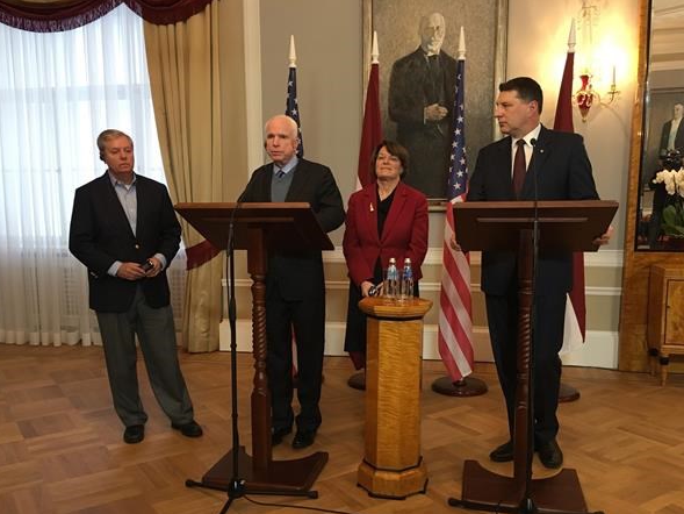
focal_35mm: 32
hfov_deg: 56.8
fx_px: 632
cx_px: 346
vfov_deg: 44.1
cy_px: 281
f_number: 2.2
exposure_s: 1/33
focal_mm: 4.15
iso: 160
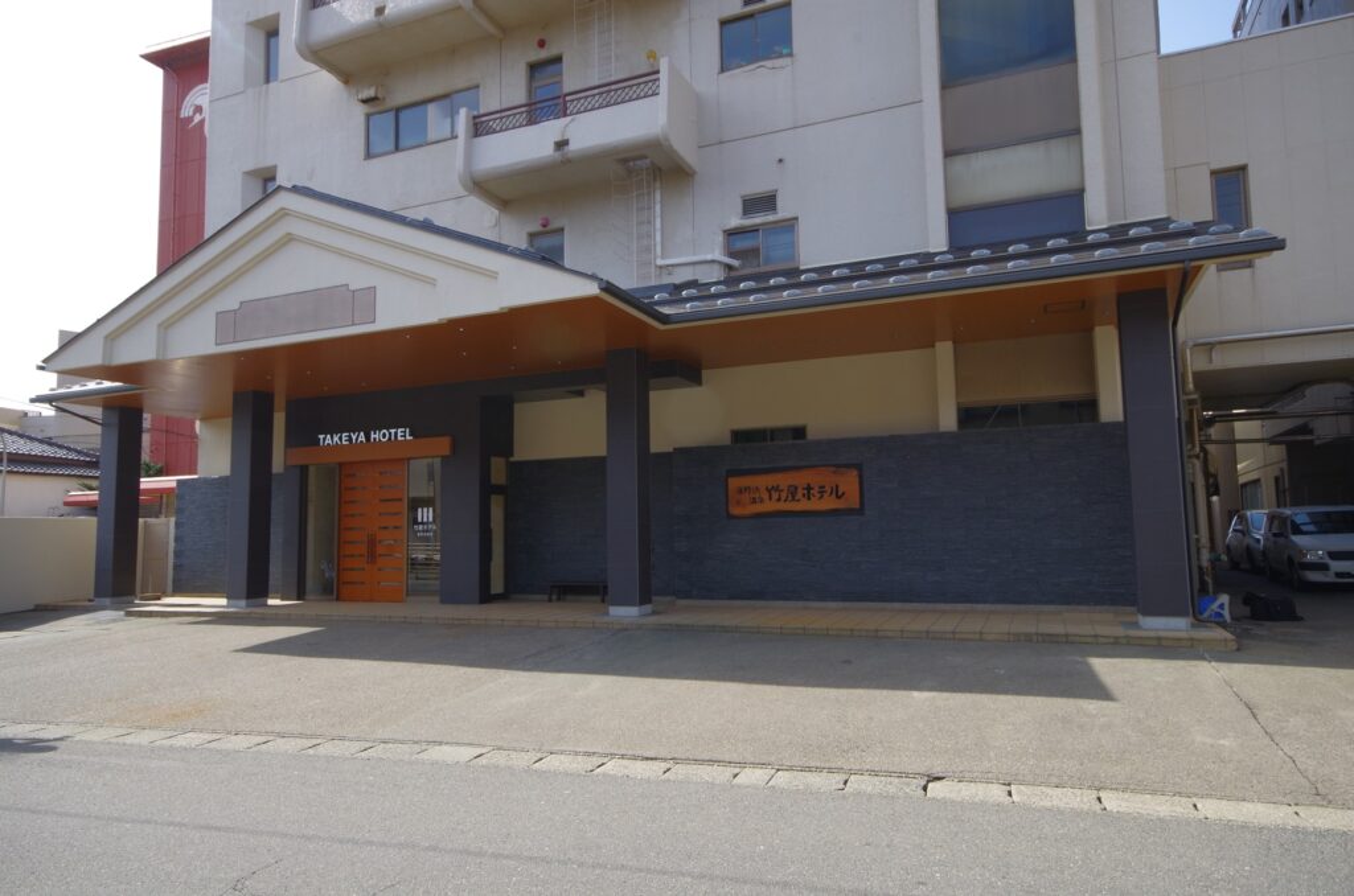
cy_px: 448
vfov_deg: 57.0
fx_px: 826
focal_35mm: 22
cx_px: 677
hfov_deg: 78.7
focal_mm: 15
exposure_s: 1/100
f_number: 11
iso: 200
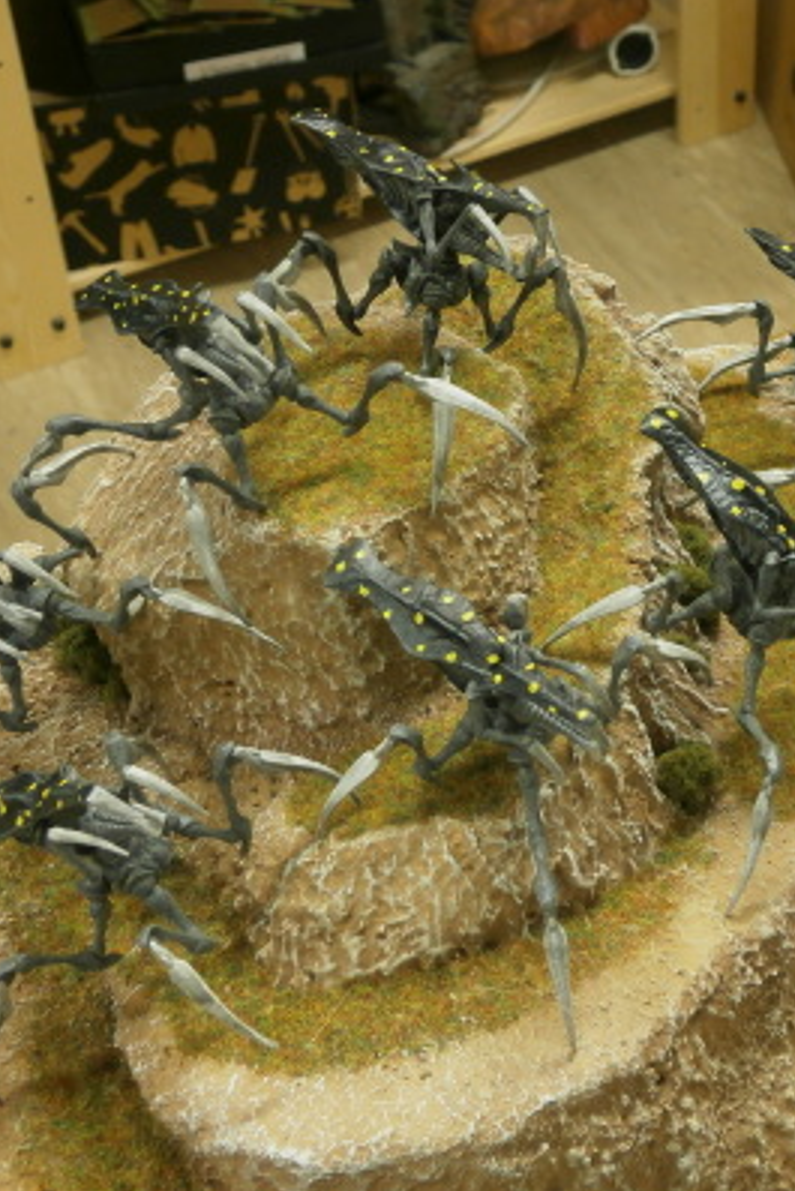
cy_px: 591
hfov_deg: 20.5
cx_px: 600
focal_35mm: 66
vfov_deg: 30.5
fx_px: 2184
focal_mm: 8.3
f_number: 3.4
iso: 200
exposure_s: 1/25
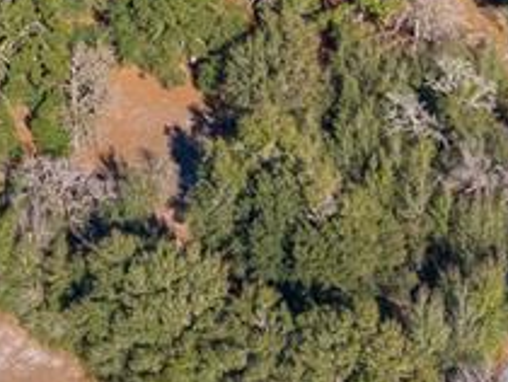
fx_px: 1719
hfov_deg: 16.8
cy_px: -307
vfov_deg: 11.7
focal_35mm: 117
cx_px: 225
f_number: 1.8
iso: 190
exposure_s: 1/2500
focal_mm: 8.67
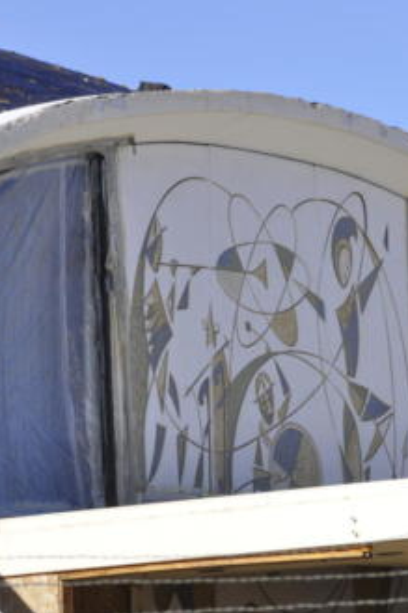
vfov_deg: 8.1
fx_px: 4339
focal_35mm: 255
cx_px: 332
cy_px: 307
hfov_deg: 5.4
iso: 200
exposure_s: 1/400
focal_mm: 112
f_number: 10
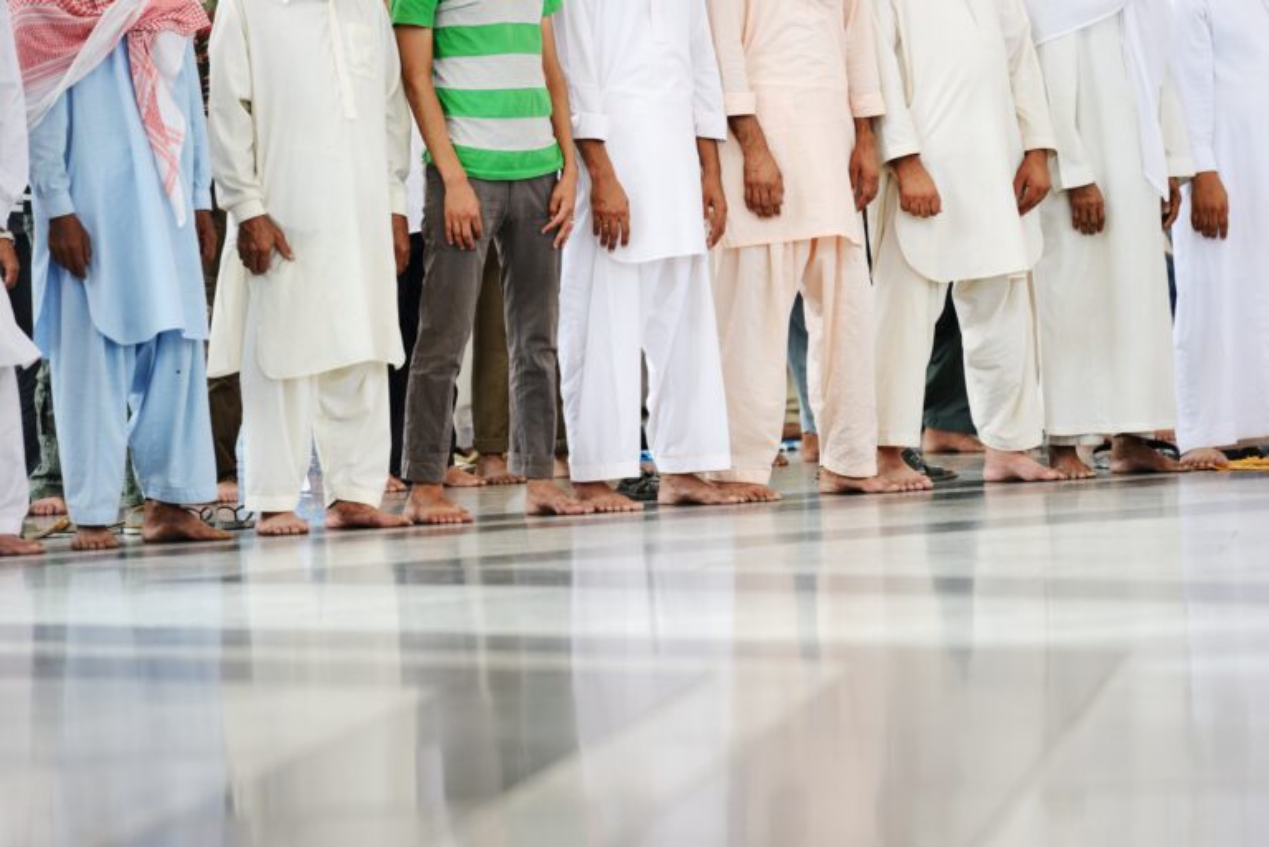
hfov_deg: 10.3
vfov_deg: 6.9
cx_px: 634
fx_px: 7054
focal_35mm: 200
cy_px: 424
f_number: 3.5
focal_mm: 200
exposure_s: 1/400
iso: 250
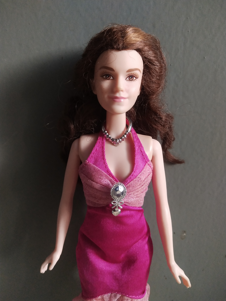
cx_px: 113
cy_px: 150
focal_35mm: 30
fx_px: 261
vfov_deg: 60.0
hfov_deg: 46.8
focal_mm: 3.95
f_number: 1.8
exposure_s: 1/50
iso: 469
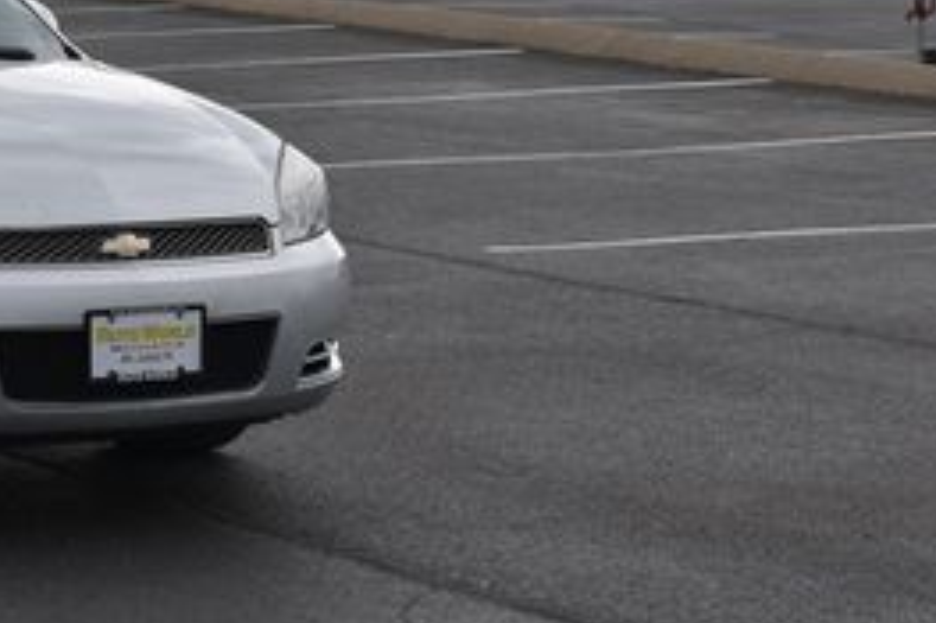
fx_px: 3793
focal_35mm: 146
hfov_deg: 13.7
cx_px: -178
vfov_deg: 9.3
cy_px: -12
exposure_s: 1/250
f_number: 7.1
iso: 200
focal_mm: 40
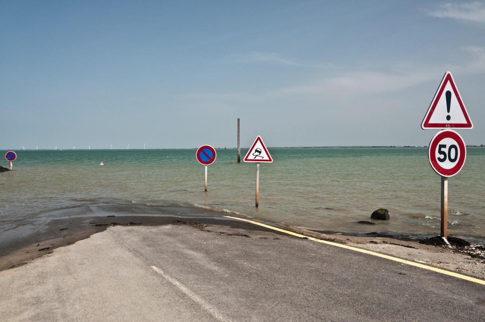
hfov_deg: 53.2
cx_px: 242
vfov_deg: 36.8
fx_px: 484
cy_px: 161
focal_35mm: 36
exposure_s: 1/250
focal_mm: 24
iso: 200
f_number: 8
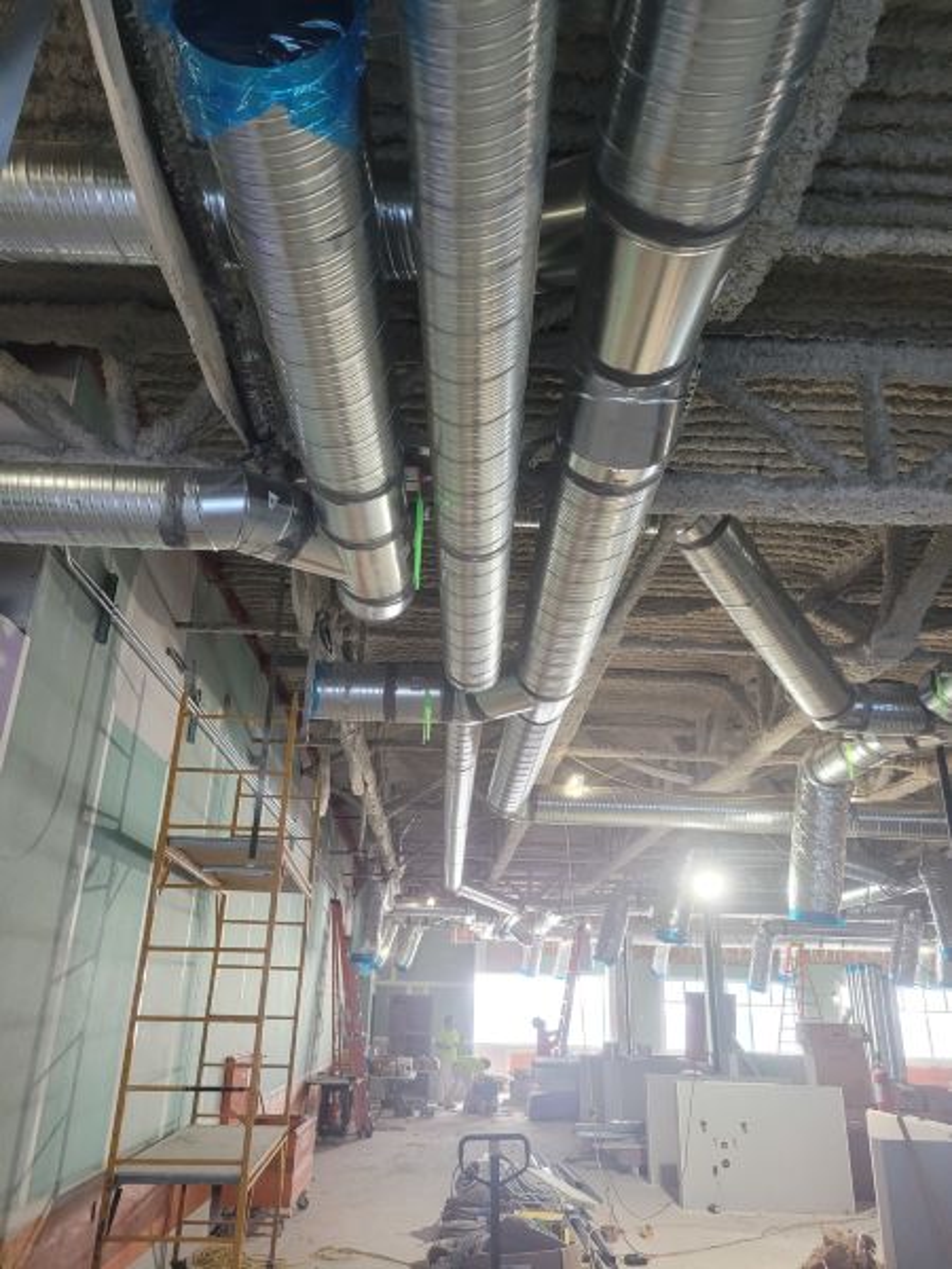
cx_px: 476
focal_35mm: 26
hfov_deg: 53.1
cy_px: 634
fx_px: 953
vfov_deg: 67.3
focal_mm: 5.4
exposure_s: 1/119
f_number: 1.8
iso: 320
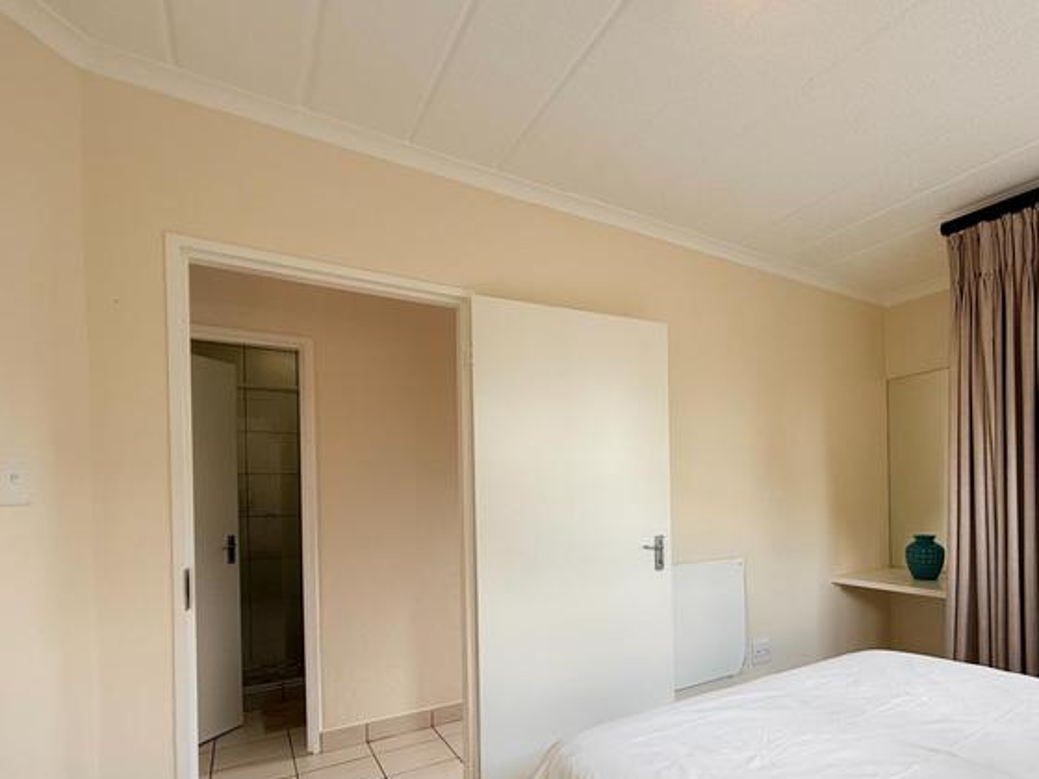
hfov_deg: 77.9
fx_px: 600
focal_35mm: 20
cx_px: 727
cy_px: 497
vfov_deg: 64.8
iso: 64
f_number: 2.2
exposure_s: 1/99
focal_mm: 2.22
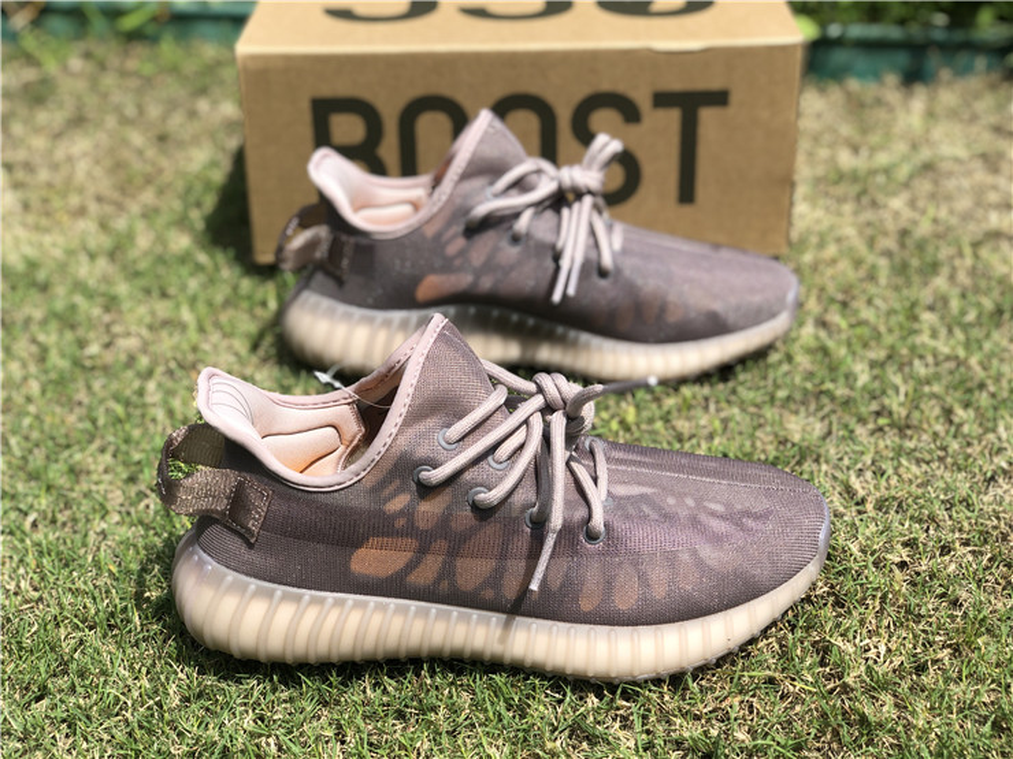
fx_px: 1522
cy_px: 380
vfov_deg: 28.0
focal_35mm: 52
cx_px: 506
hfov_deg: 36.8
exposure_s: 1/774
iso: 16
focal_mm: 6
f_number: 2.4
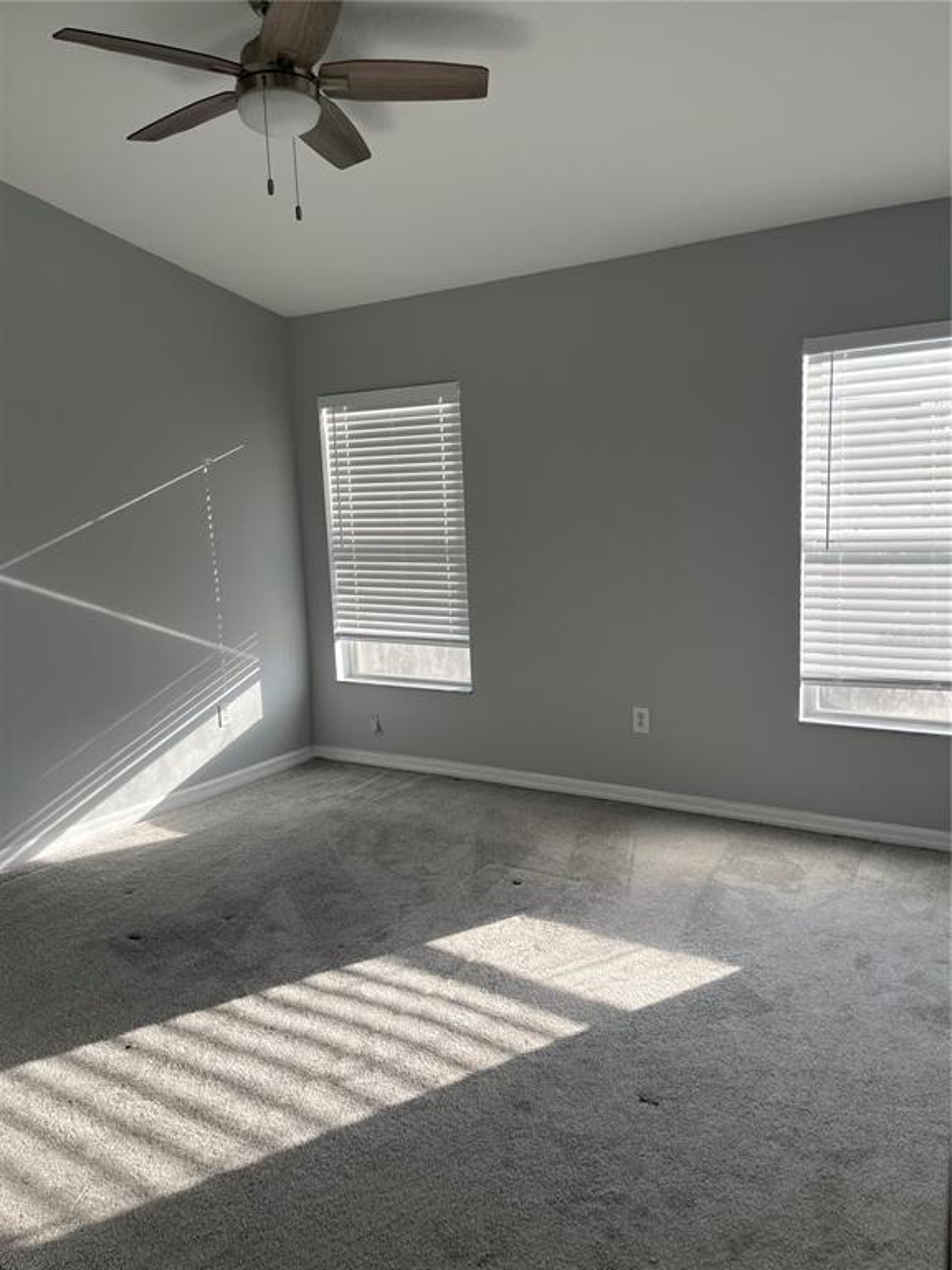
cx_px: 476
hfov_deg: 53.1
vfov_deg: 67.3
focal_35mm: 26
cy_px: 635
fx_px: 953
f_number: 1.6
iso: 50
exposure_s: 1/592
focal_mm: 5.1
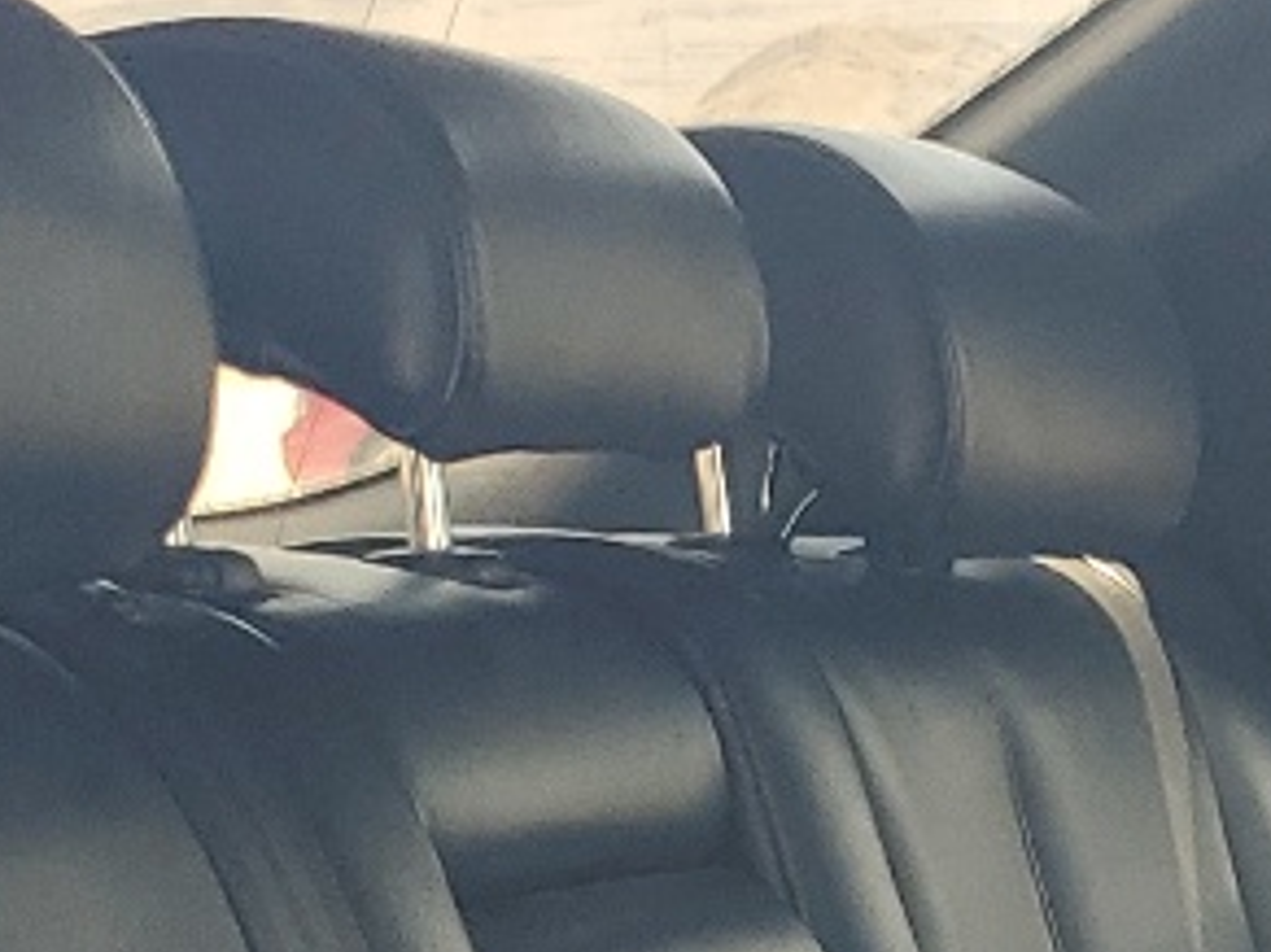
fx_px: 5248
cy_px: 2175
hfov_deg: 12.8
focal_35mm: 143
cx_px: 2105
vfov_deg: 9.4
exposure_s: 1/250
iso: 50
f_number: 1.5
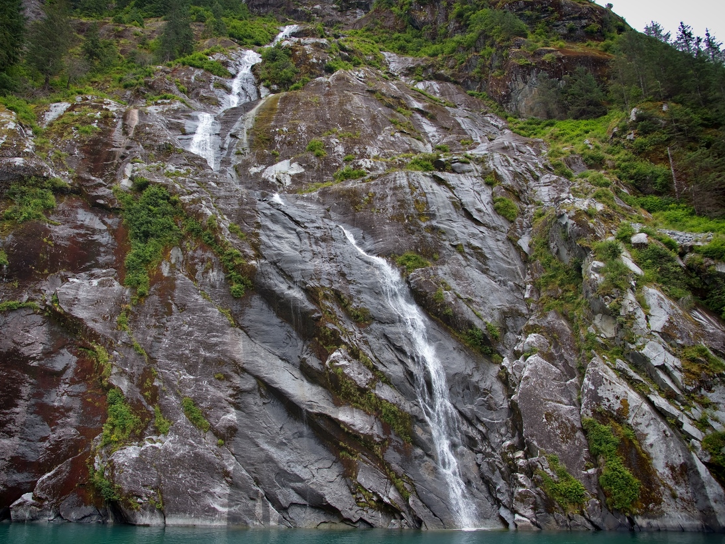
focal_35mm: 27
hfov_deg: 65.0
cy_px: 268
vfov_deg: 51.4
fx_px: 566
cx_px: 313
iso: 100
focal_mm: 24
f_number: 5
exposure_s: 1/100
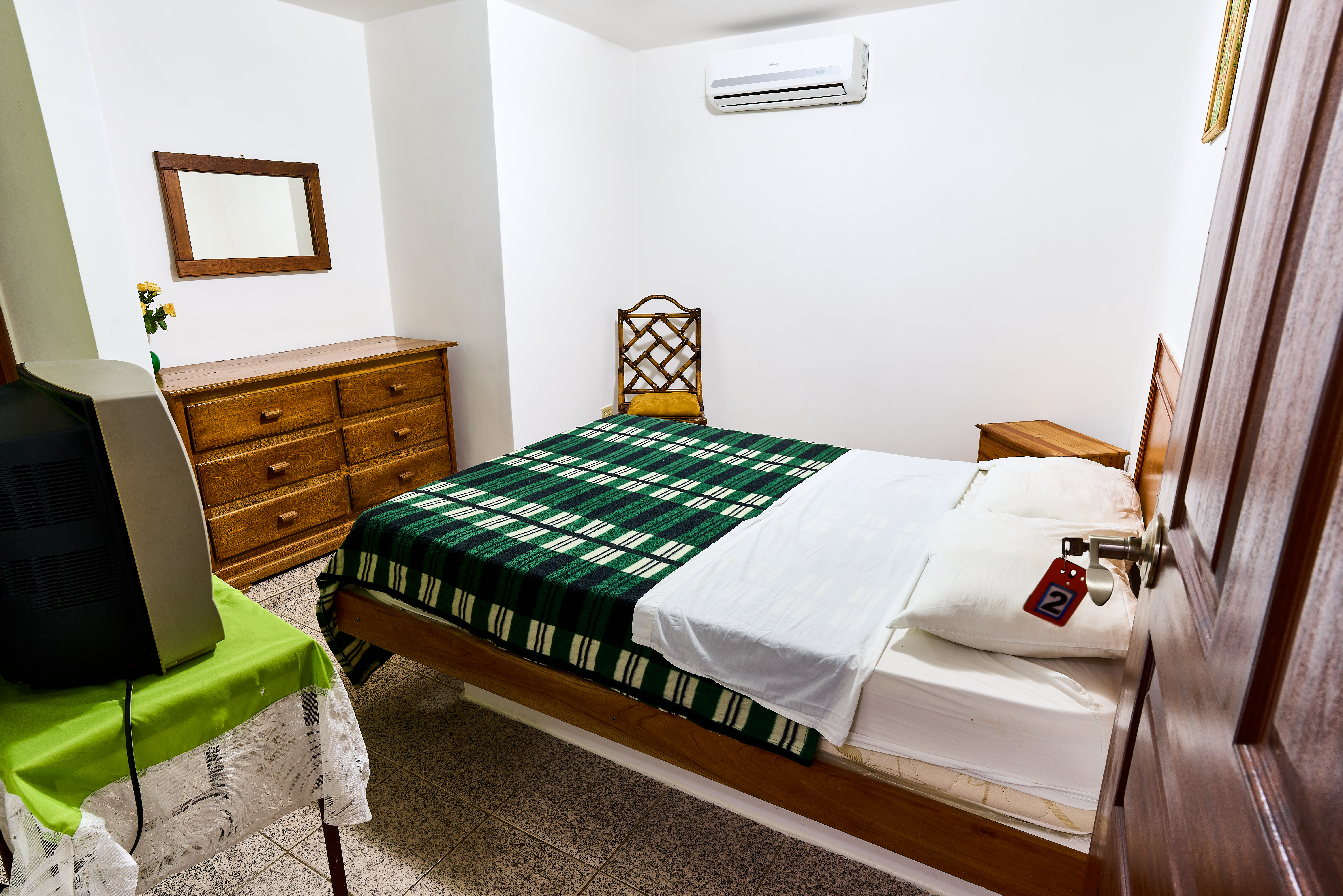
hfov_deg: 84.0
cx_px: 672
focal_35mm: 20
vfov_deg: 61.9
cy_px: 448
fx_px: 746
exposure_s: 3.2
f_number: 11
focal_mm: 20
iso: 100
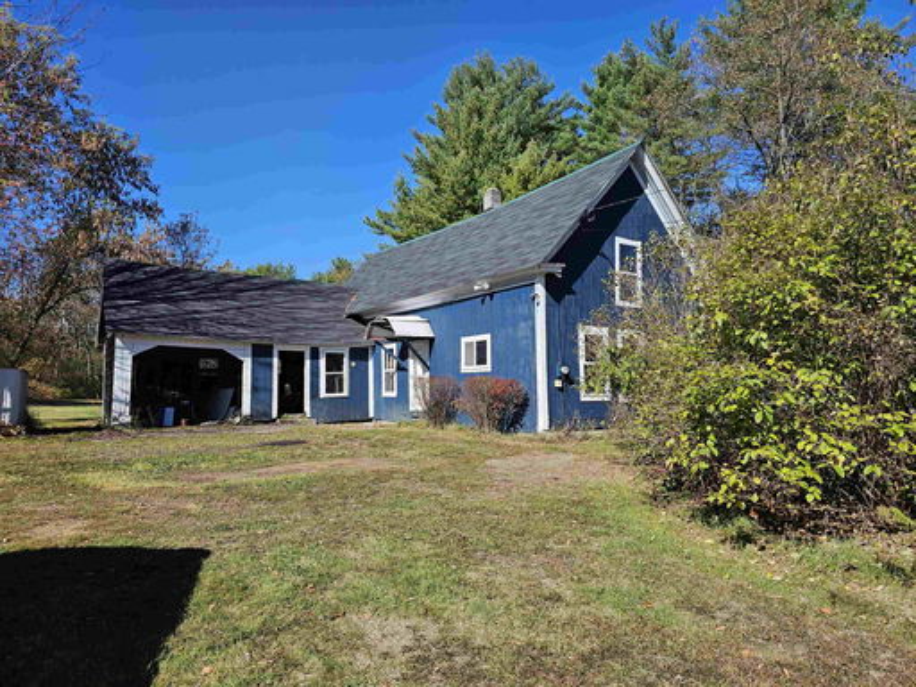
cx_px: 458
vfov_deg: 58.9
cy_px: 344
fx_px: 609
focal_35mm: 23
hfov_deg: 73.9
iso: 10
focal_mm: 6.3
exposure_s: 1/673
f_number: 1.7
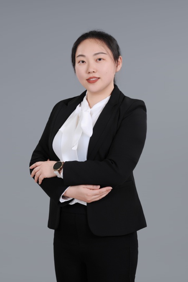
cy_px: 141
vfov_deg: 23.9
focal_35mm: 85
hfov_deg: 16.1
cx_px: 94
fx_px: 666
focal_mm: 85
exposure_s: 1/125
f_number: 9
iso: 100
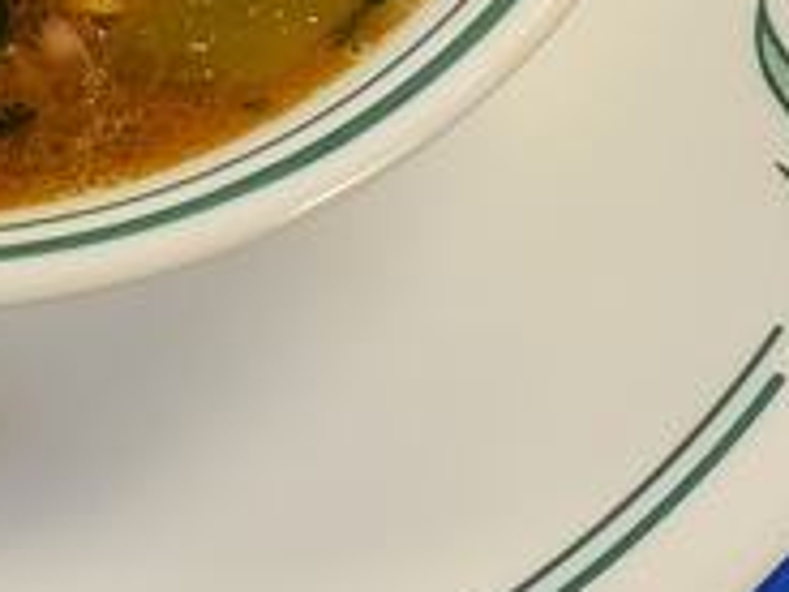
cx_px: -221
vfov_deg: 10.4
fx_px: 3009
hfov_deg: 14.4
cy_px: -558
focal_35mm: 132
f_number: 2.4
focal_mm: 4.3
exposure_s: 1/120
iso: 160
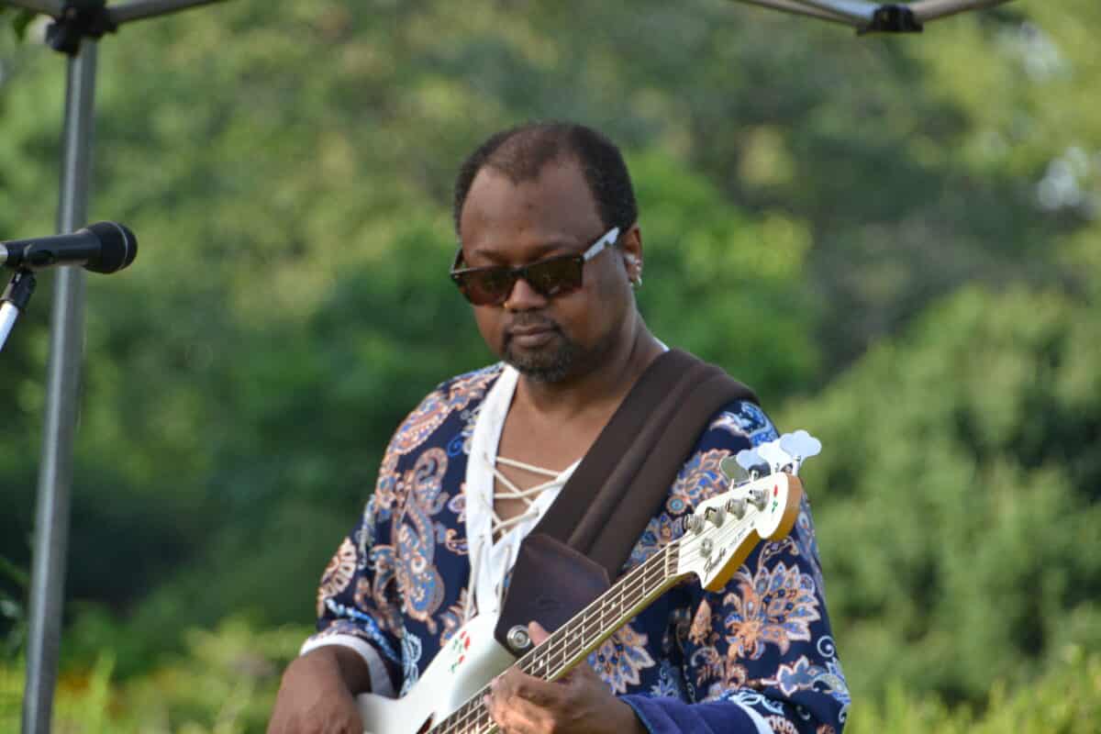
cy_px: 367
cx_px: 550
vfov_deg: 4.2
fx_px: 10092
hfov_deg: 6.2
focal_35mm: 330
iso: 640
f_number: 6.3
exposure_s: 1/500
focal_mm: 220
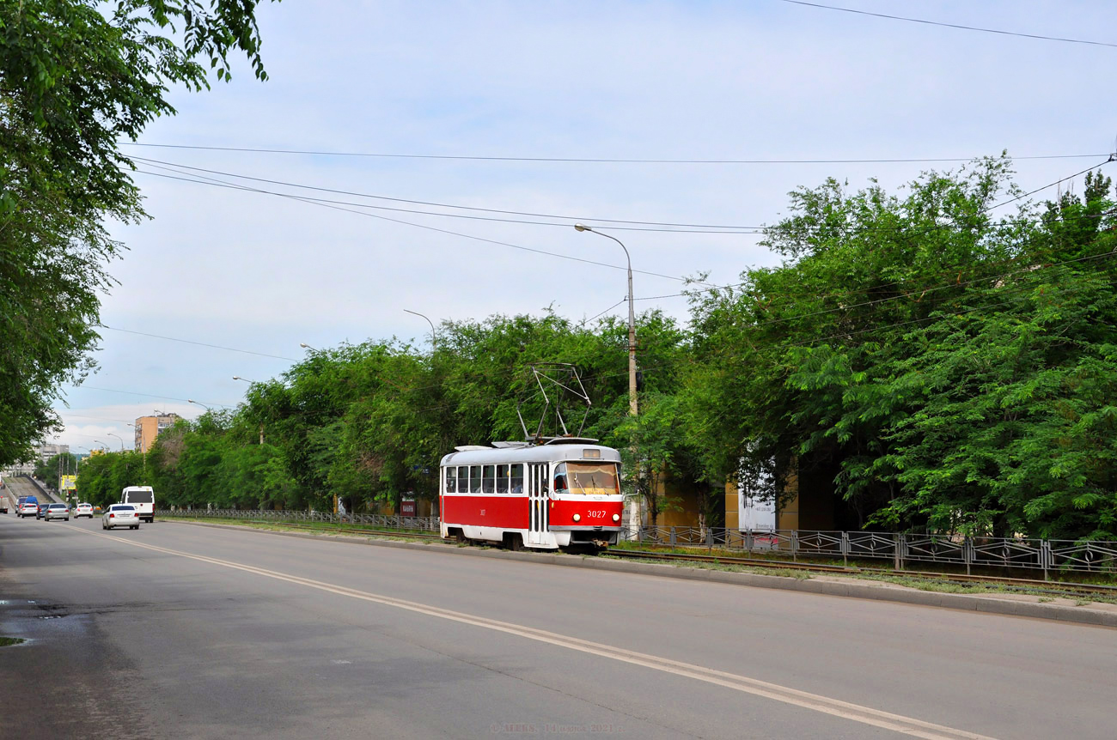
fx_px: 1858
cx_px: 558
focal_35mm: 60
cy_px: 370
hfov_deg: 33.5
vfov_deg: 22.5
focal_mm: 40
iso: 200
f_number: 8
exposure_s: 1/500
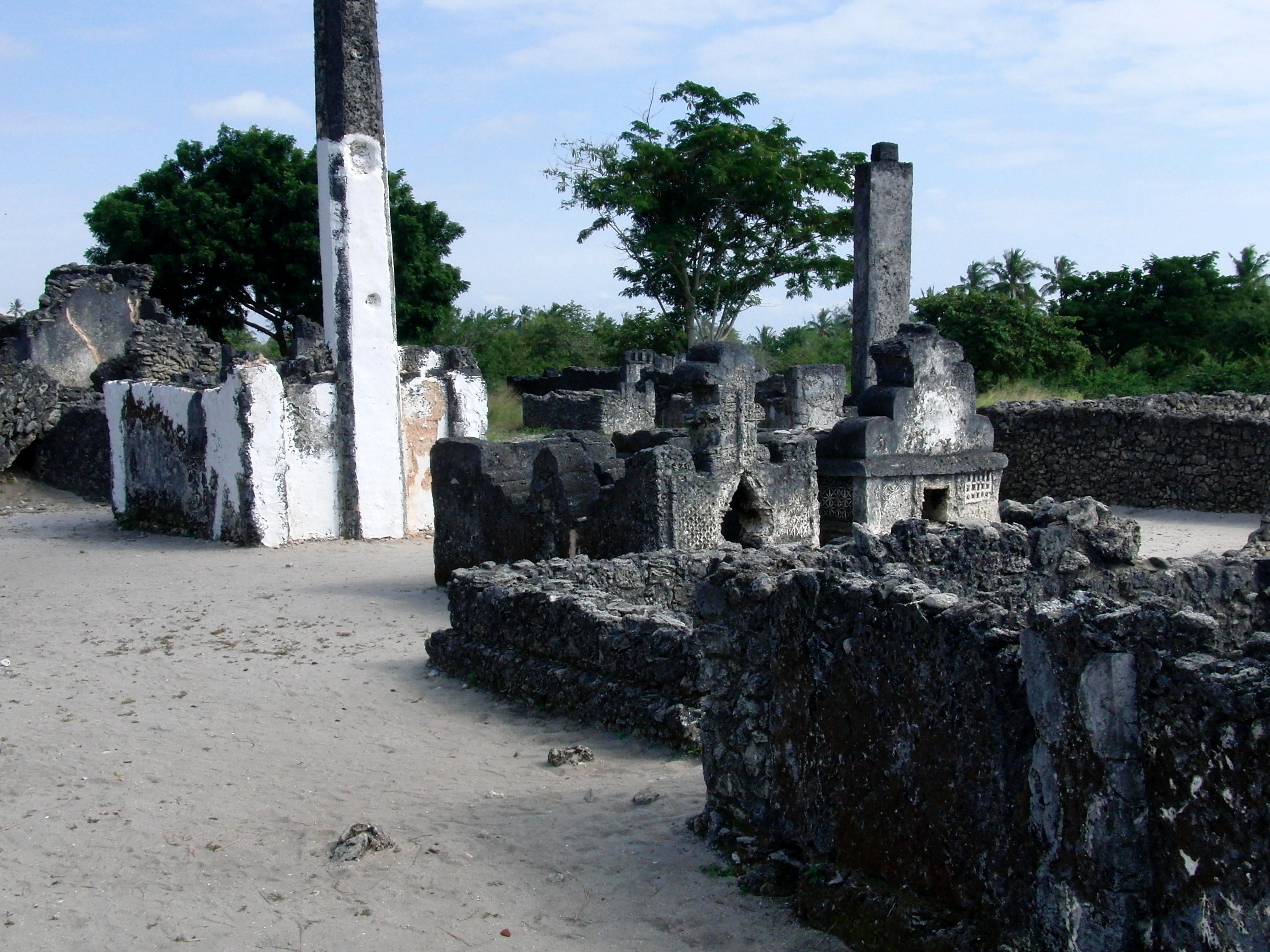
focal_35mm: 46
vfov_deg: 31.5
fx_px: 1688
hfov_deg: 41.2
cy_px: 428
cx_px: 702
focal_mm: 6.42
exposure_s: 1/250
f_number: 8.5
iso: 100
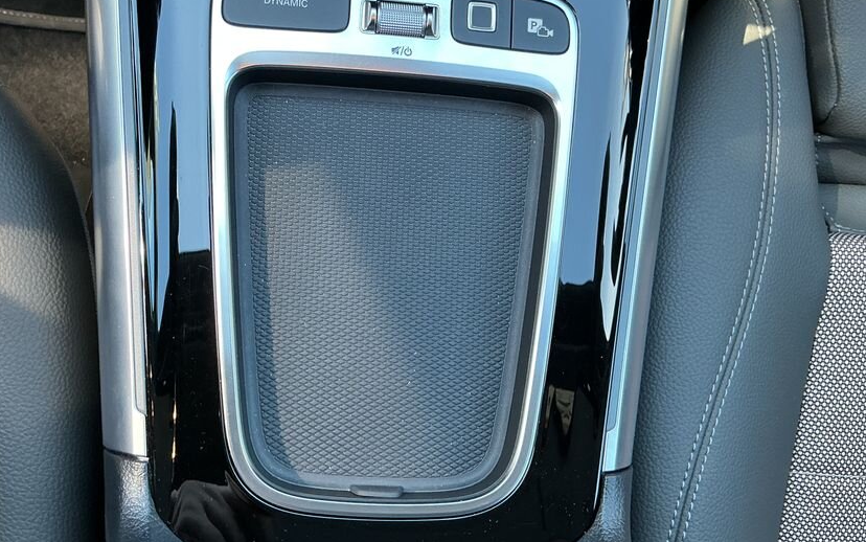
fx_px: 897
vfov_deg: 33.6
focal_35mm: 38
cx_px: 398
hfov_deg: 51.5
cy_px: 261
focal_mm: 3
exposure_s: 1/60
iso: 64
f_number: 1.8
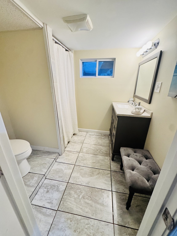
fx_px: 95
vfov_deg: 102.1
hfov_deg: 85.7
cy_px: 118
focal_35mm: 14
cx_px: 88
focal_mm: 2.22
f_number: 2.2
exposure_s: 1/120
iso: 250
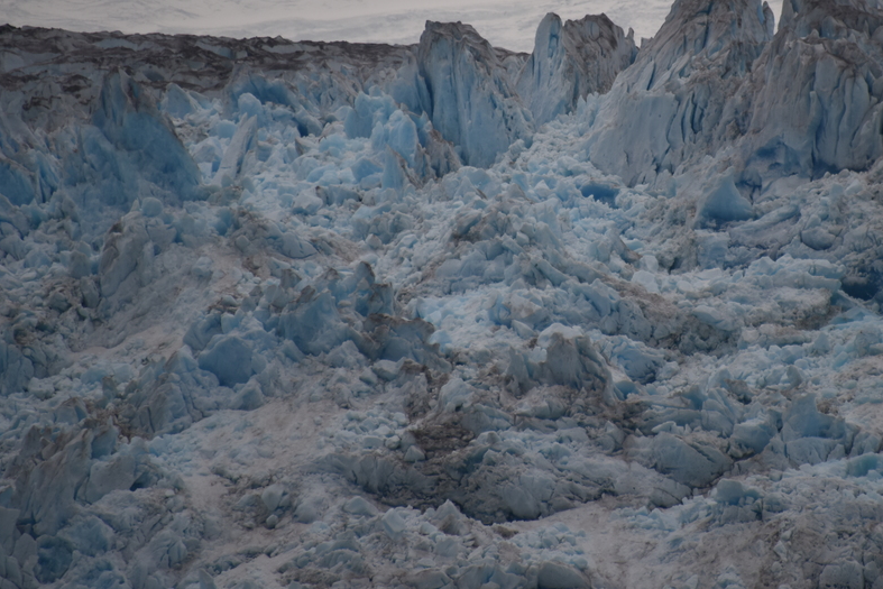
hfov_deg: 4.2
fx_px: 11971
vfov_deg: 2.8
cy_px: 147
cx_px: 576
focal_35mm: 488
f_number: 5.6
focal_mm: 300
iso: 400
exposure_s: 1/640
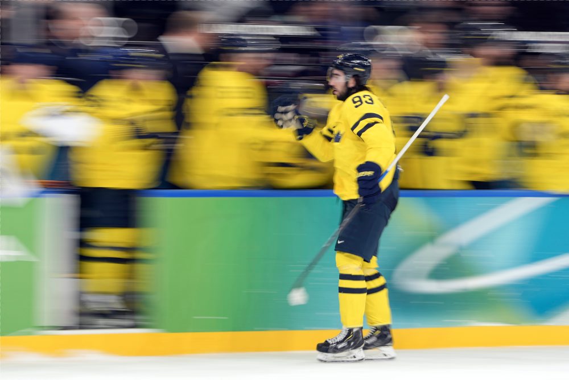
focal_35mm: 150
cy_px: 190
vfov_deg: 9.2
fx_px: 2372
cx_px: 284
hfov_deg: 13.7
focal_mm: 150
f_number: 6.3
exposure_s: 1/20
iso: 100
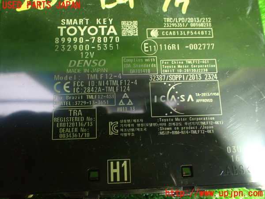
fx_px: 230
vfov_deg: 46.8
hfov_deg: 60.0
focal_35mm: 30
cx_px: 132
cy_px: 100
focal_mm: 5.4
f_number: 2.3
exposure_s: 1/30
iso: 1000
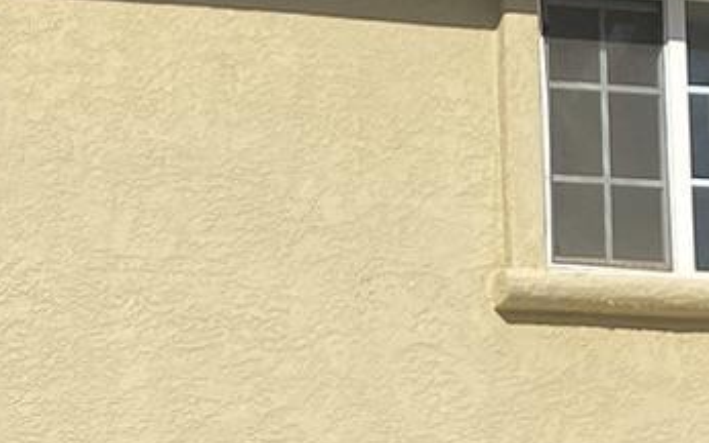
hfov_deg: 12.4
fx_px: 3149
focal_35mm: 163
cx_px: -221
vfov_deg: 7.6
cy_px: 968
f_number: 1.8
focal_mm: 4.25
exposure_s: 1/4274
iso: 32
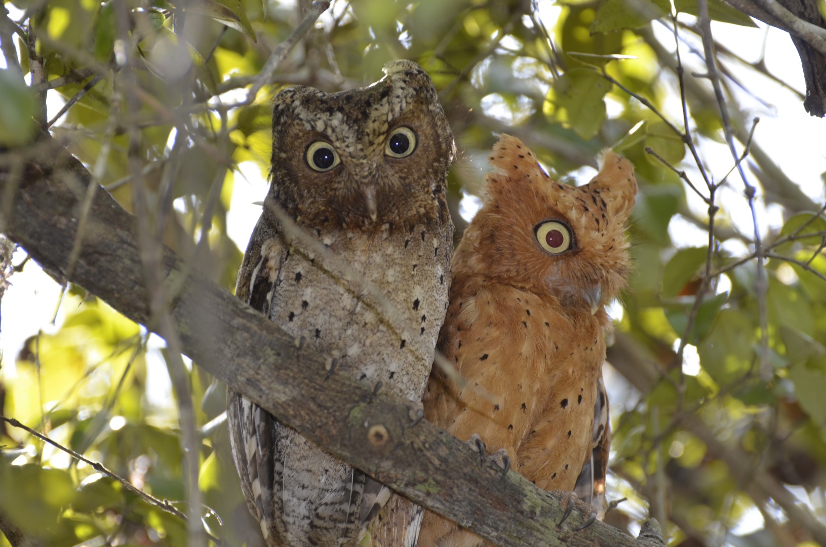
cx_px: 413
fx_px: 5838
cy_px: 274
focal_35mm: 255
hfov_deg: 8.1
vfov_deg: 5.4
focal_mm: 170
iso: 320
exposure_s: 1/125
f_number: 5
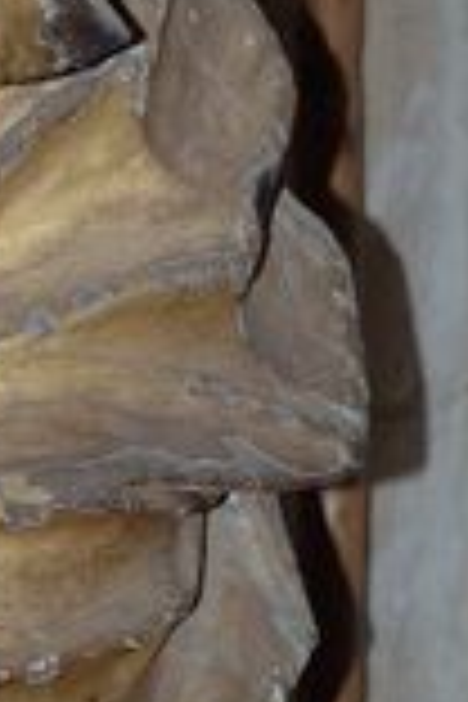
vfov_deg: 7.0
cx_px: -245
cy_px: 180
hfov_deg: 4.6
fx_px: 5772
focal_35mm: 296
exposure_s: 1/60
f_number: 4.5
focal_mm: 44
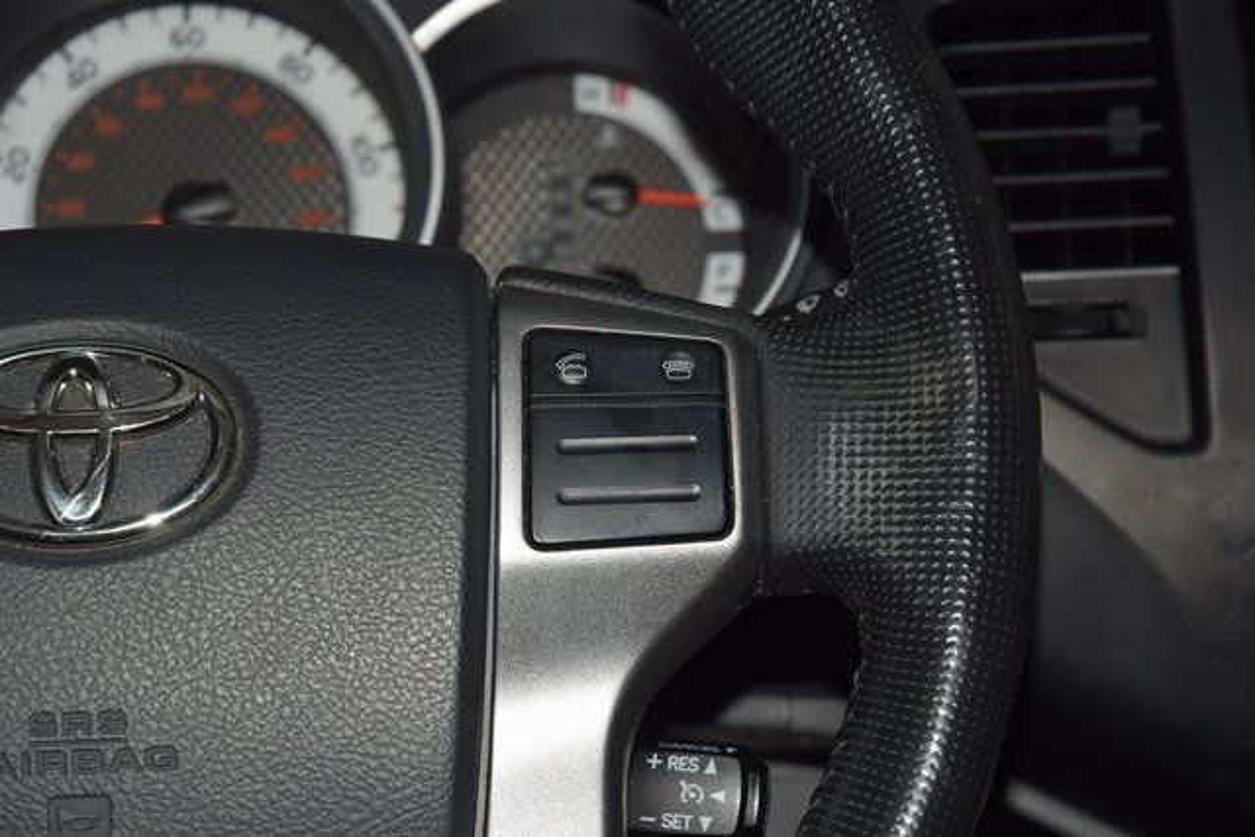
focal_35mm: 105
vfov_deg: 13.0
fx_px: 3661
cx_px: 628
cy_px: 418
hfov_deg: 19.5
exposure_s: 1/125
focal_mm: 70
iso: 100
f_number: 8
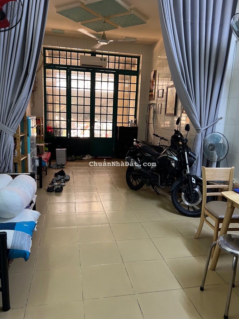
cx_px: 120
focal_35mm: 26
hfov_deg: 53.1
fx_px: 239
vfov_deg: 67.3
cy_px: 160
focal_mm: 5.7
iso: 160
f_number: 1.5
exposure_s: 1/50
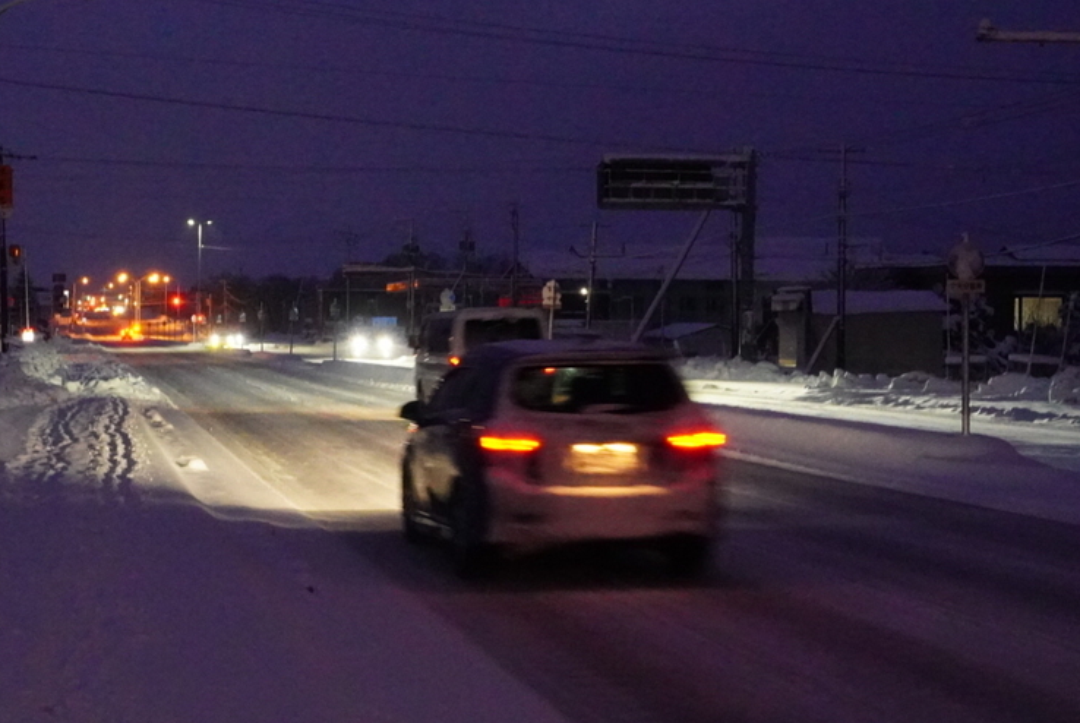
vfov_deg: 17.5
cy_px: 344
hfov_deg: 25.5
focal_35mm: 78
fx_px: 2343
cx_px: 203
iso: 10000
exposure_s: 1/25
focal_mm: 32
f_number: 10
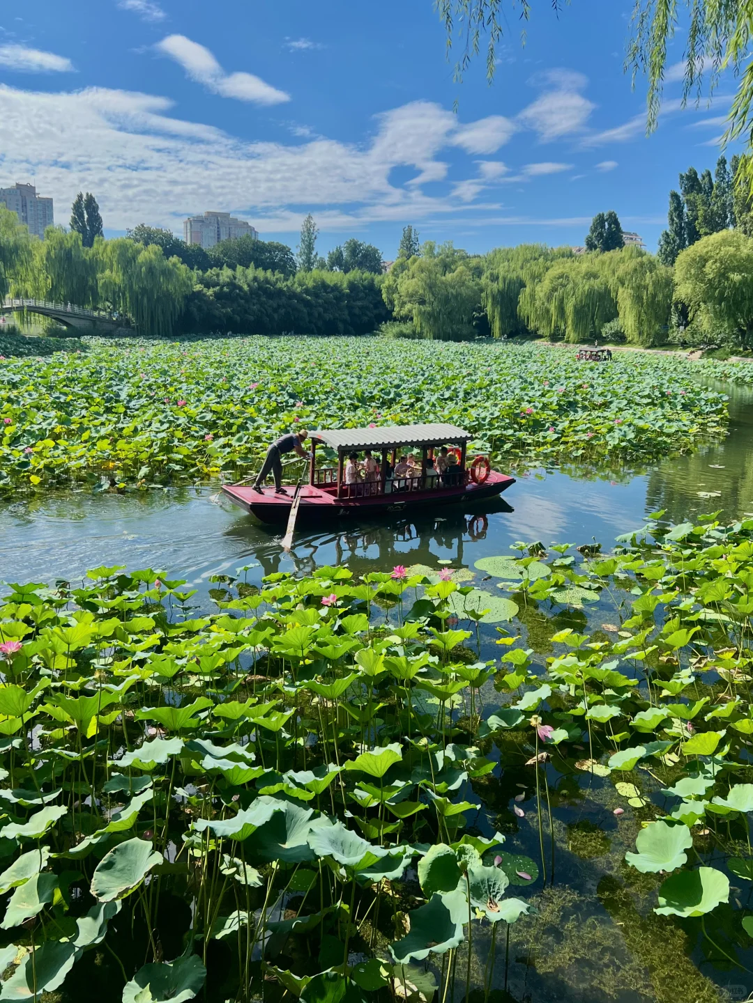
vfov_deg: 67.3
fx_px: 754
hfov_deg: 53.1
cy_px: 502
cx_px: 376
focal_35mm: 26
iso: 50
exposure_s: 1/3257
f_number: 1.5
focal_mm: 5.7
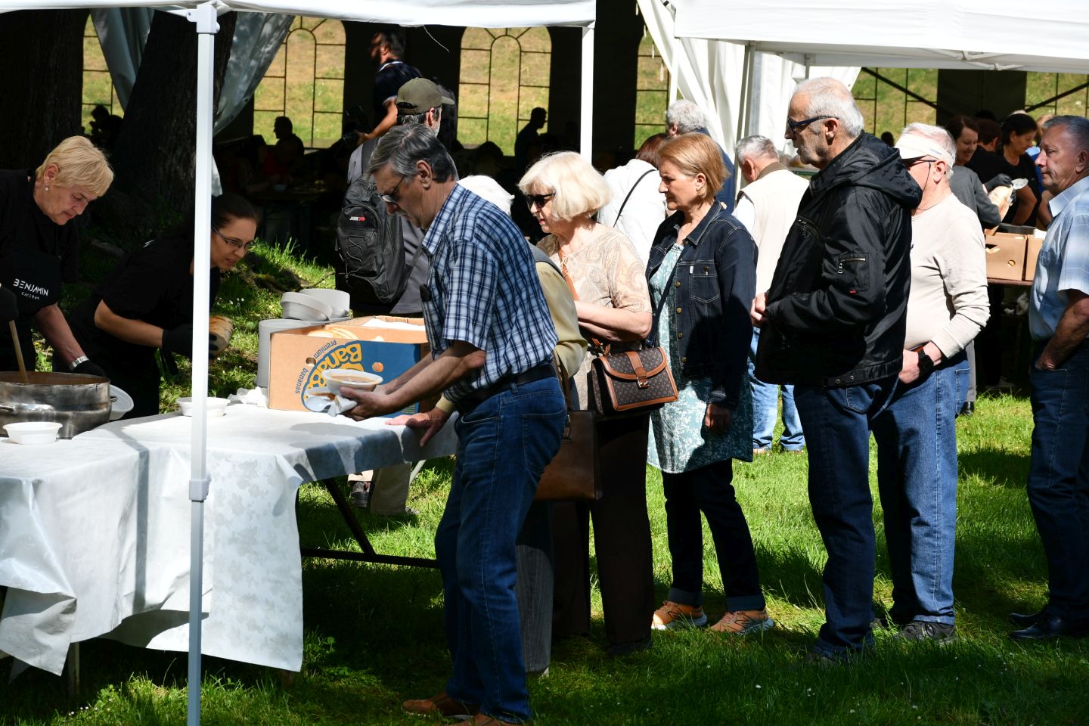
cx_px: 544
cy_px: 363
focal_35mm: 105
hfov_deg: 19.5
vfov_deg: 13.0
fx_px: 3176
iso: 110
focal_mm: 70
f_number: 8
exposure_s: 1/250
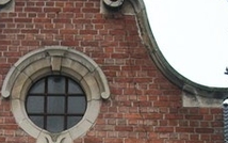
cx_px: 40
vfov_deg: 13.3
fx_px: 591
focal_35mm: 95
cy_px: 188
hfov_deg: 21.5
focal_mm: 5.7
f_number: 2.9
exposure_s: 1/125
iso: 80
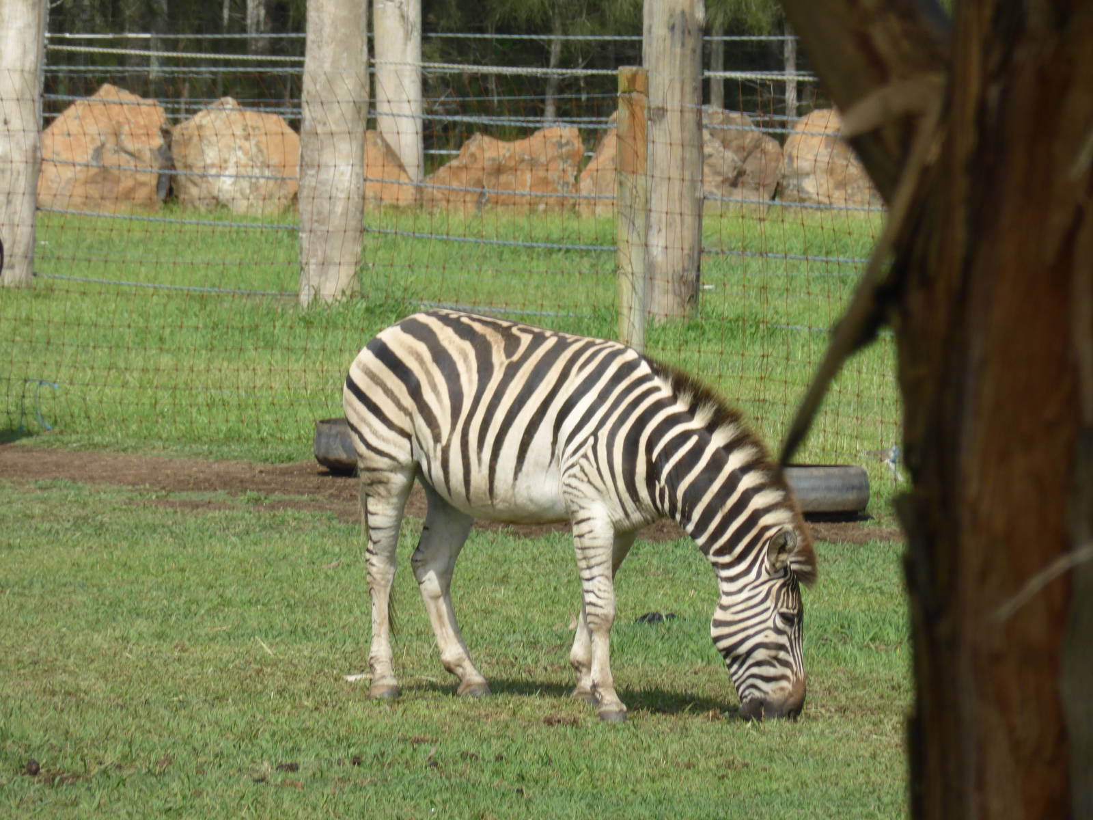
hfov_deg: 4.1
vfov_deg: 3.1
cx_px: 546
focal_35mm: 480
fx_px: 15156
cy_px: 410
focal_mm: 86
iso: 100
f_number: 6.4
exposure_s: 1/200
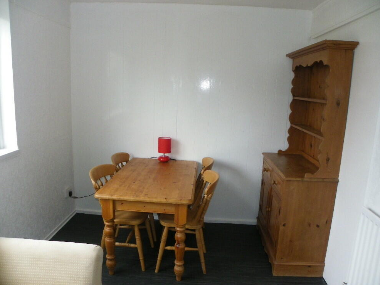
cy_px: 144
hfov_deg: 65.3
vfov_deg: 51.4
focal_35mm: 27
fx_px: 296
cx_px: 190
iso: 200
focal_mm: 4.6
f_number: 2.8
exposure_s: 1/60
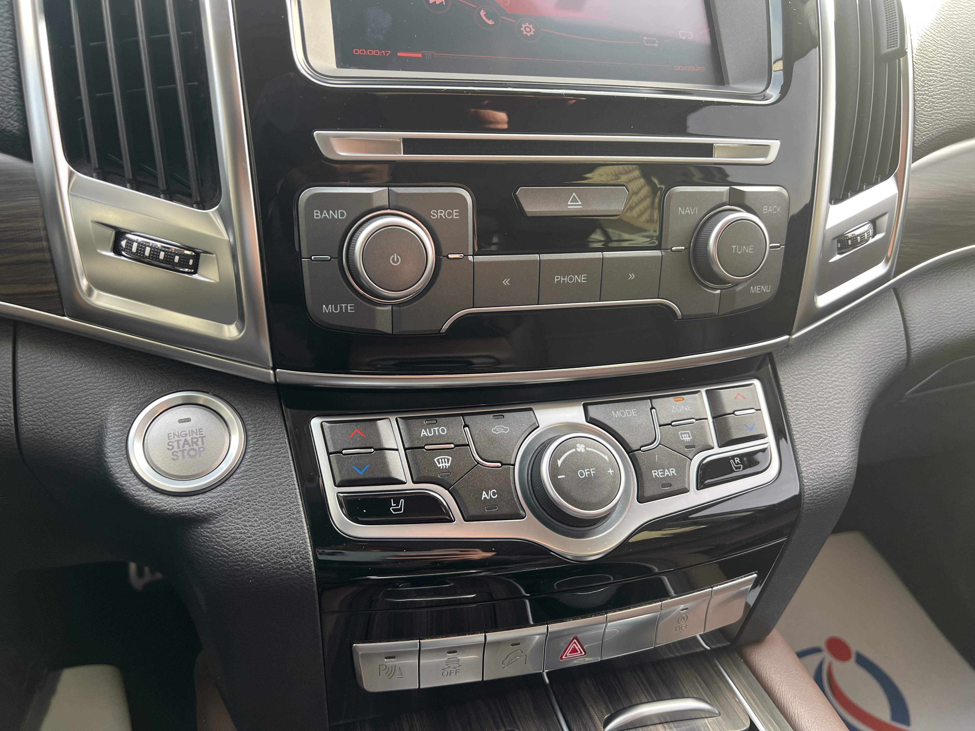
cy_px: 366
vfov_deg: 53.1
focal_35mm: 26
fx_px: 732
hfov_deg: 67.3
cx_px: 488
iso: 125
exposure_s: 1/121
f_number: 1.5
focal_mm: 5.7
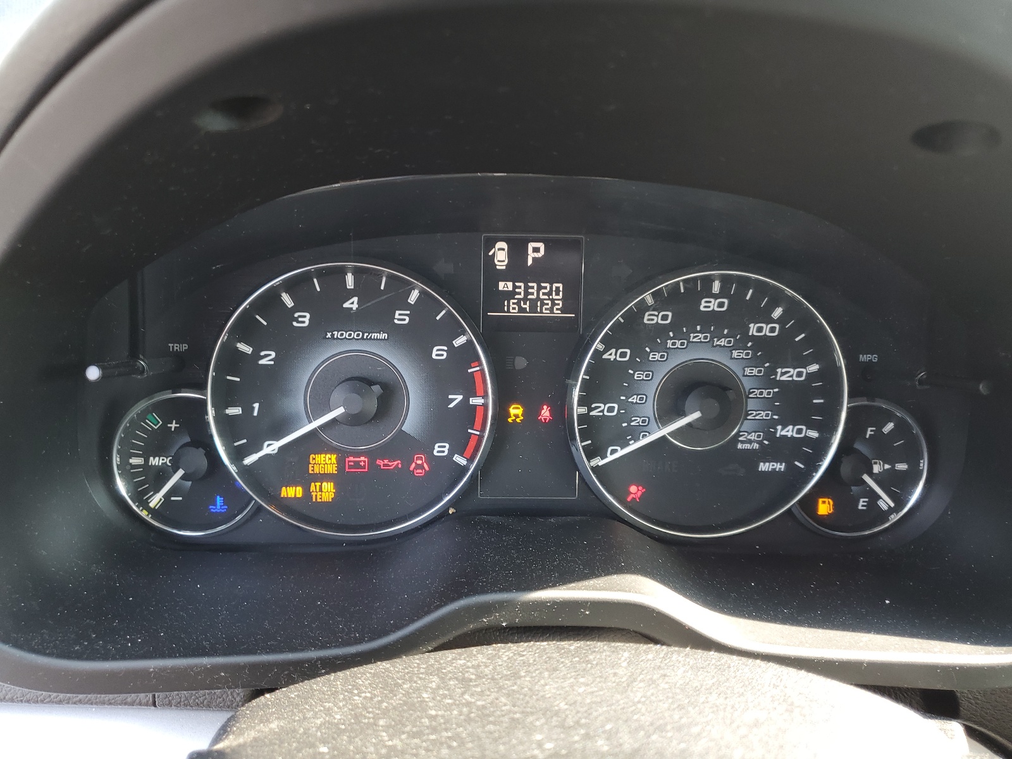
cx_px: 506
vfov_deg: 53.1
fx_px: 760
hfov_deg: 67.3
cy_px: 380
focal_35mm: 26
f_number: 1.5
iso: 52
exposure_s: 1/60.2
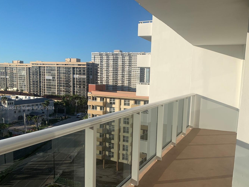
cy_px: 108
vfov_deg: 45.3
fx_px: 223
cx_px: 144
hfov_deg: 58.1
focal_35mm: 31
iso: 25
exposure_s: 1/3289
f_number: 1.8
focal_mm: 4.25
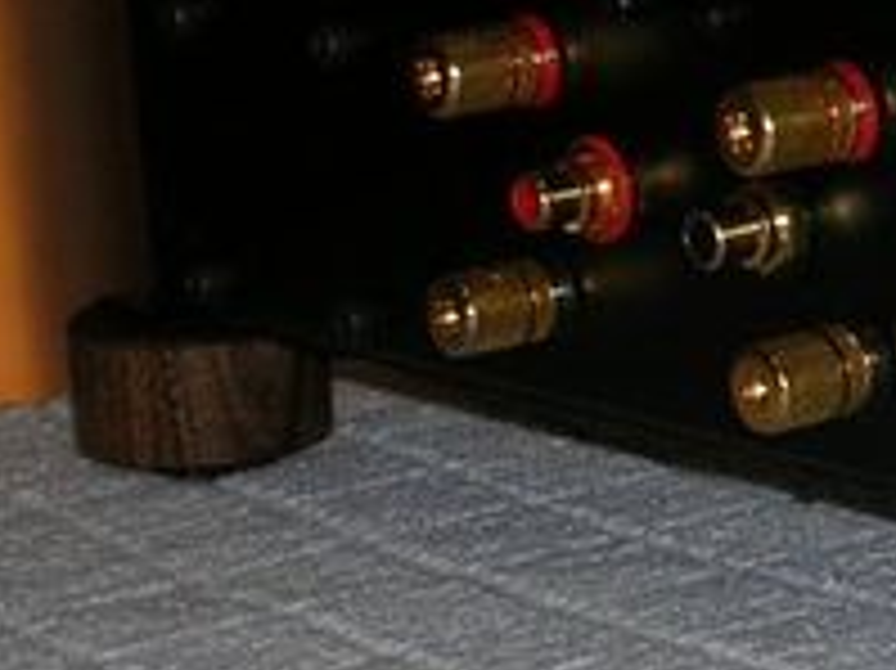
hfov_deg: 10.9
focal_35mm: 169
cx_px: 1614
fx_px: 4372
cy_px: 328
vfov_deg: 8.8
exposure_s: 1/60.1
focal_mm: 7.1
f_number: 3
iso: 50
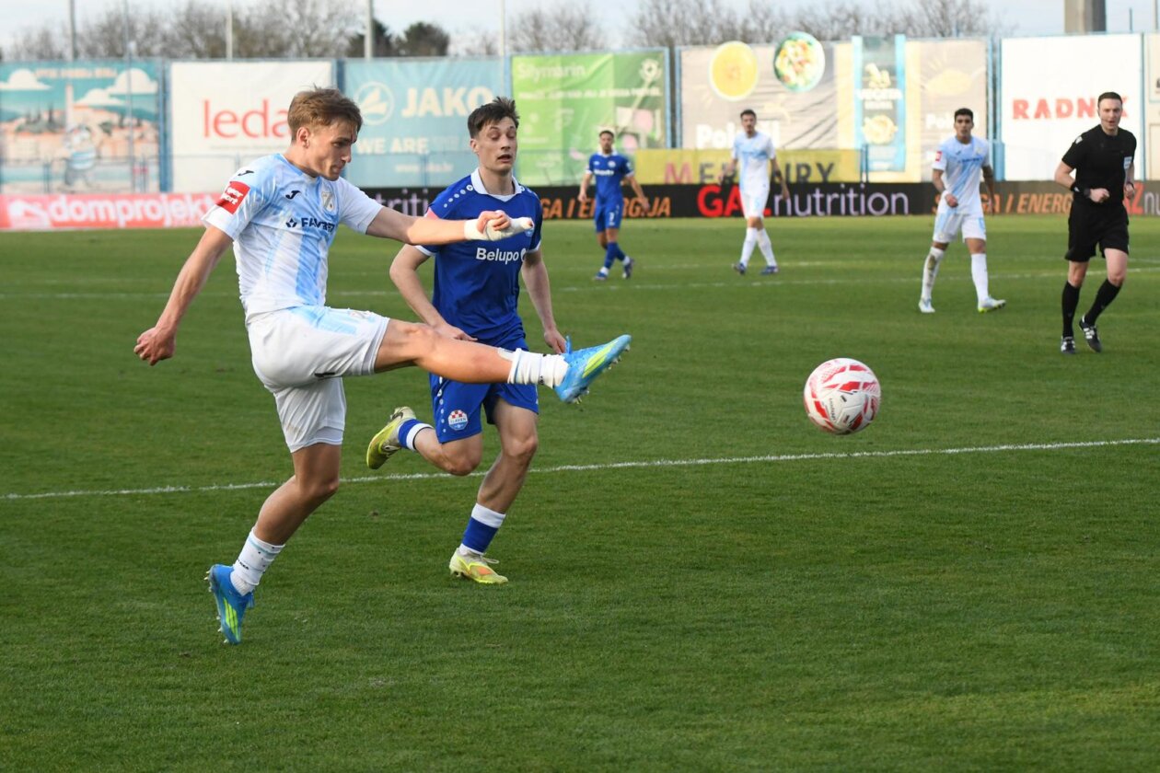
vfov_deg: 10.2
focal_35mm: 135
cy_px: 386
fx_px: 4350
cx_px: 580
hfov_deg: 15.2
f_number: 4
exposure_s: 1/3200
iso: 2000
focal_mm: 90
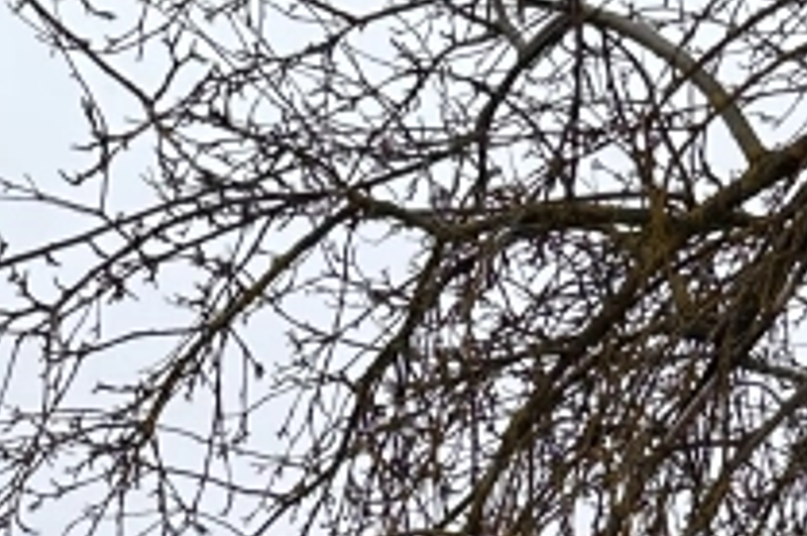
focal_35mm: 129
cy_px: 1284
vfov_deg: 9.5
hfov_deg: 15.9
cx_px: 521
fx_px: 2889
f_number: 1.78
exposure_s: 1/361
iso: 80
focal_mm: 6.86
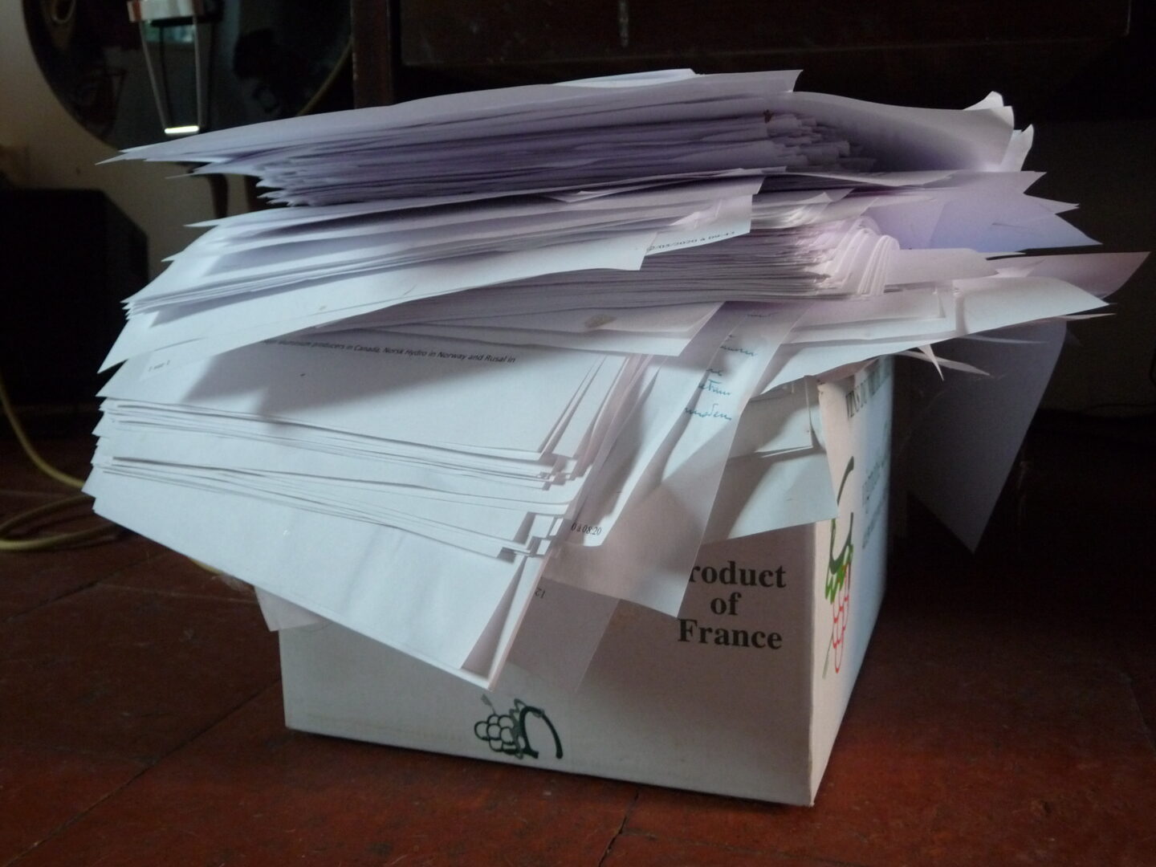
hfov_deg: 49.0
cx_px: 578
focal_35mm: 38
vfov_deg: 37.7
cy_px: 434
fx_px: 1269
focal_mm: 6.3
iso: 400
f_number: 3.8
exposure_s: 1/8
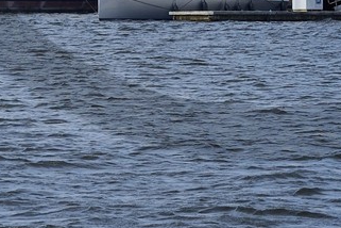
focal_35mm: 498
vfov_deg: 2.7
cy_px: -283
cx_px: 269
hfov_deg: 4.1
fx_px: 4717
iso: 200
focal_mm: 100
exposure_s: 1/800
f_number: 8
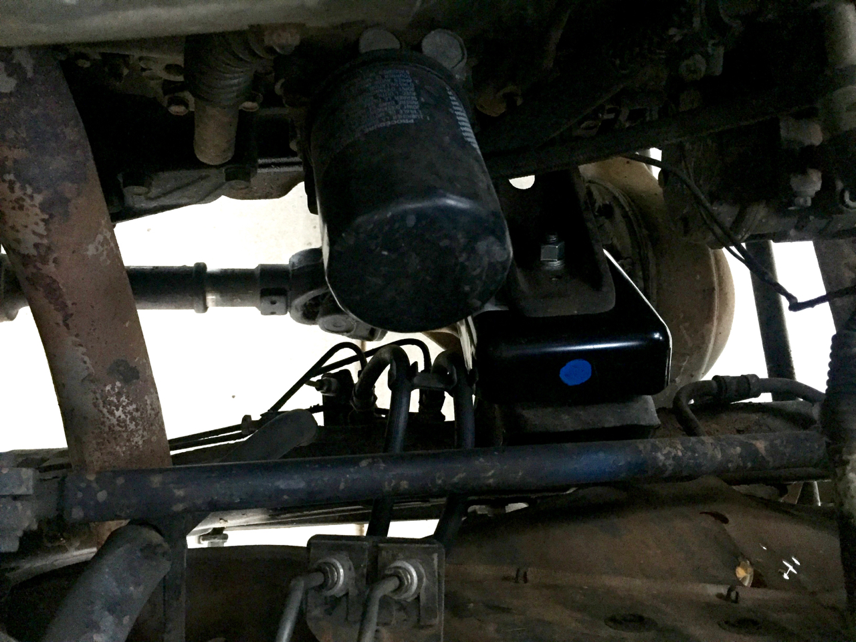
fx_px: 717
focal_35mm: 29
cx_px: 428
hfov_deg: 61.7
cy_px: 321
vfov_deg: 48.2
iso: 320
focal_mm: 4.15
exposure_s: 1/15
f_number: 2.2
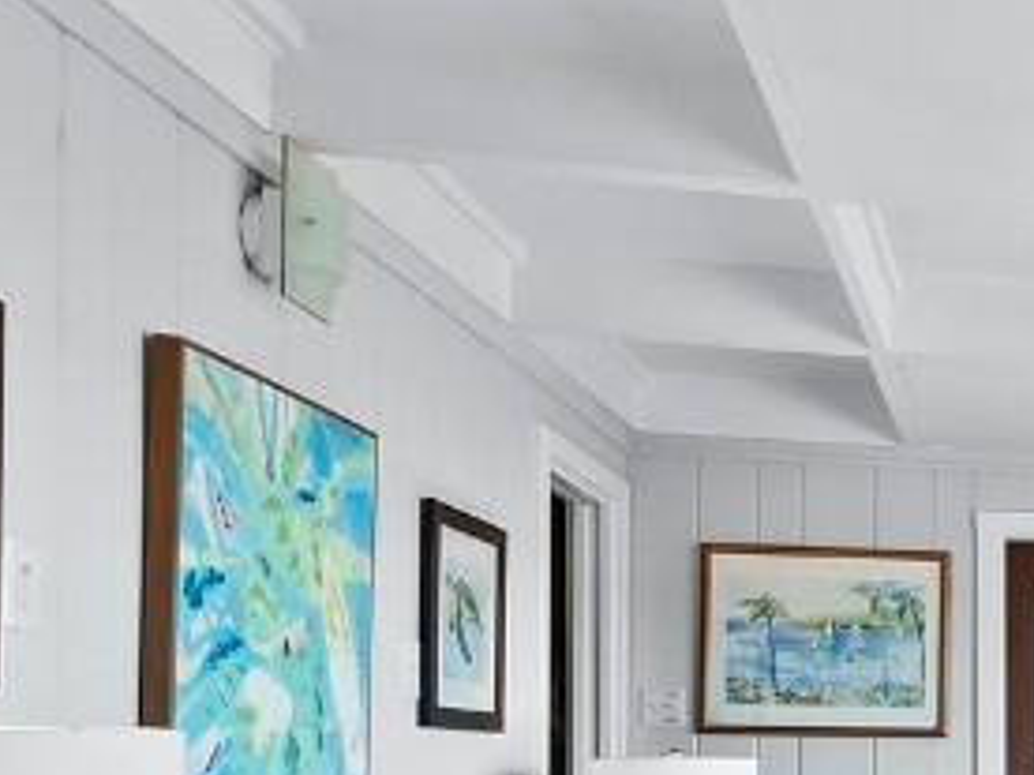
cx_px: 1465
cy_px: 738
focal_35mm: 52
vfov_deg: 26.8
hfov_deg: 27.8
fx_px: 1553
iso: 400
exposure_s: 1/10
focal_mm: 7
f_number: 10
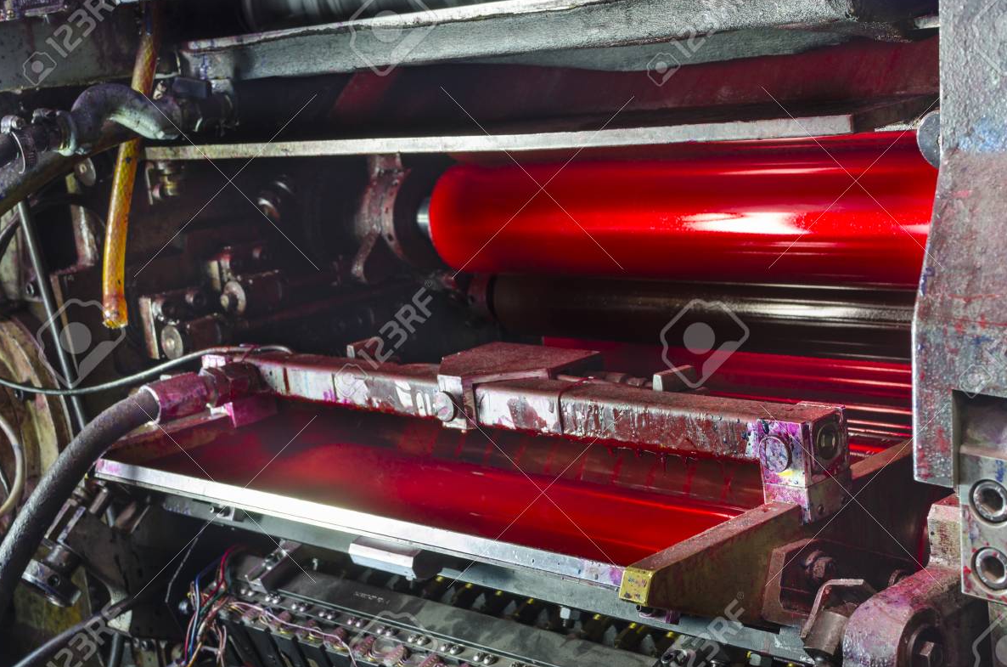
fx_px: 1606
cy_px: 306
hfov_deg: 34.8
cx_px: 542
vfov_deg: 23.4
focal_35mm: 58
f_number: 7.1
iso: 100
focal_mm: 35
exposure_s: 1
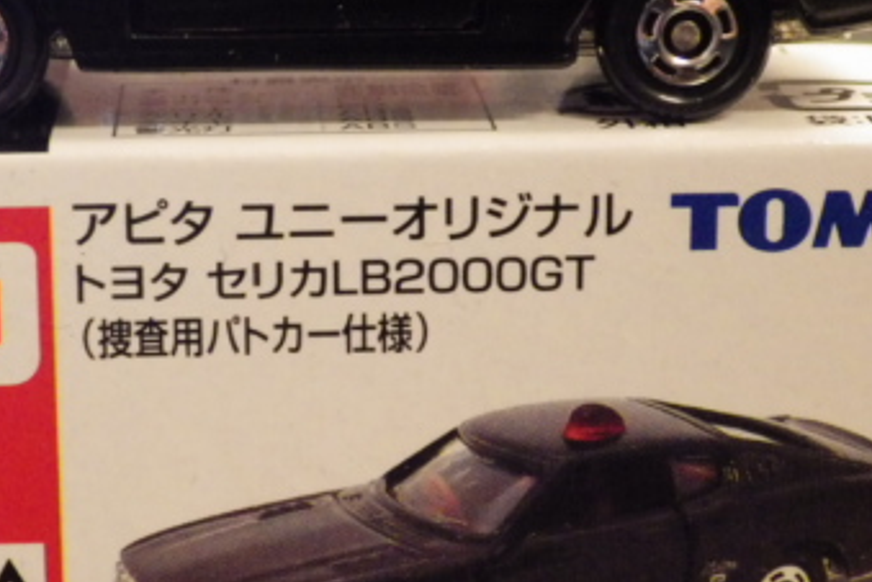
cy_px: 258
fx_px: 2810
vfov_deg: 11.8
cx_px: 255
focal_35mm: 116
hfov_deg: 17.6
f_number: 4
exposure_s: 1/25
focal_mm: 10.7
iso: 800
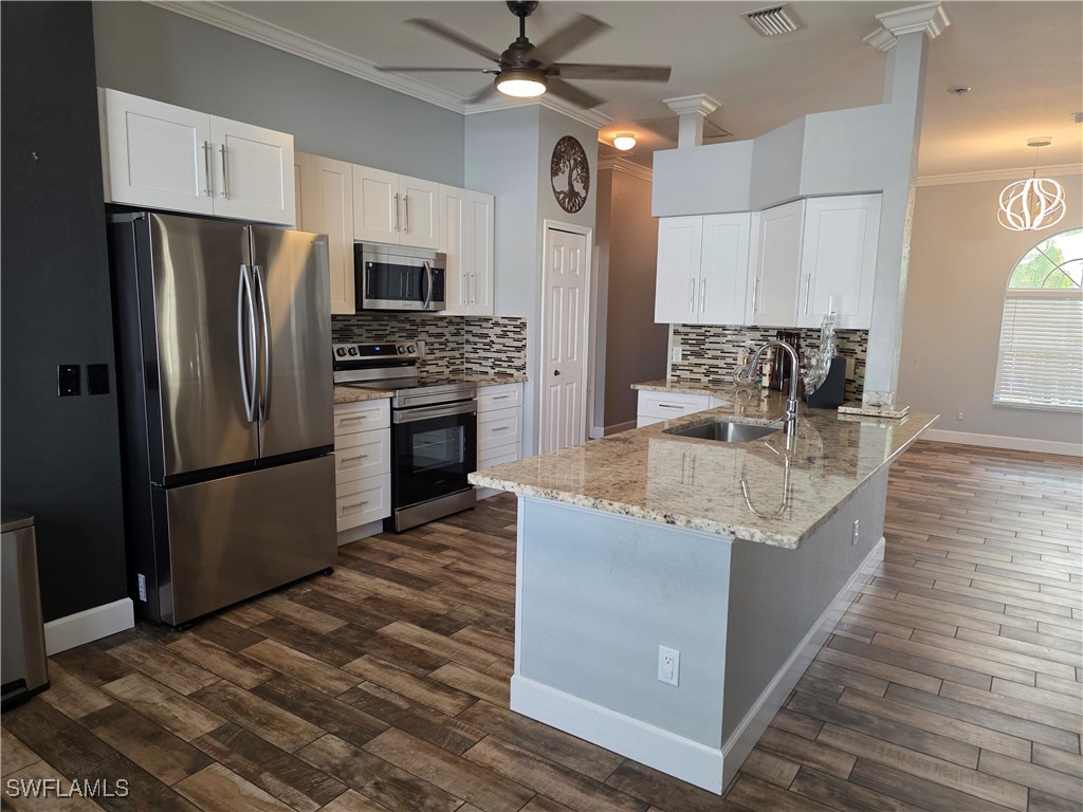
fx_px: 720
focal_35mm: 23
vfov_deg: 58.9
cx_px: 542
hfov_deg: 73.9
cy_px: 406
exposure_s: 1/120
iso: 320
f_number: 1.7
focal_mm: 6.3
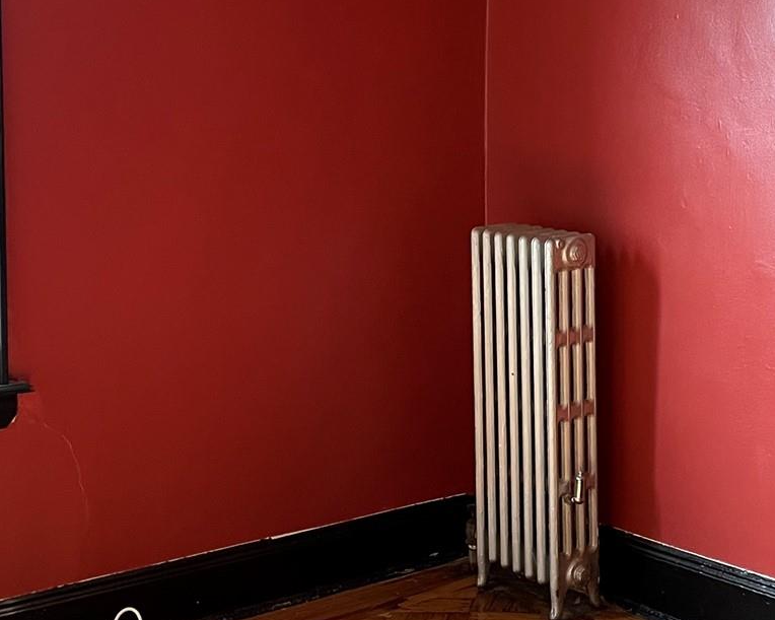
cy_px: 173
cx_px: 551
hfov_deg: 27.6
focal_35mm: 68
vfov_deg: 22.3
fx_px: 1560
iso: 250
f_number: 1.6
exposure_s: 1/60
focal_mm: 4.2
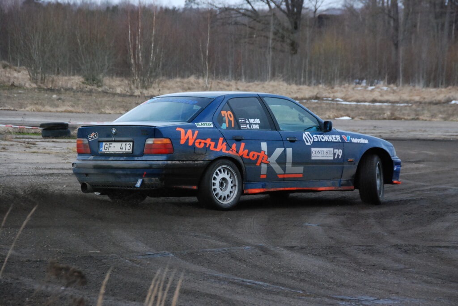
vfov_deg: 7.1
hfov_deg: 10.5
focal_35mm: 195
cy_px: 153
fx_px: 2483
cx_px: 229
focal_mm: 130
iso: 1600
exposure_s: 1/800
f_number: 8
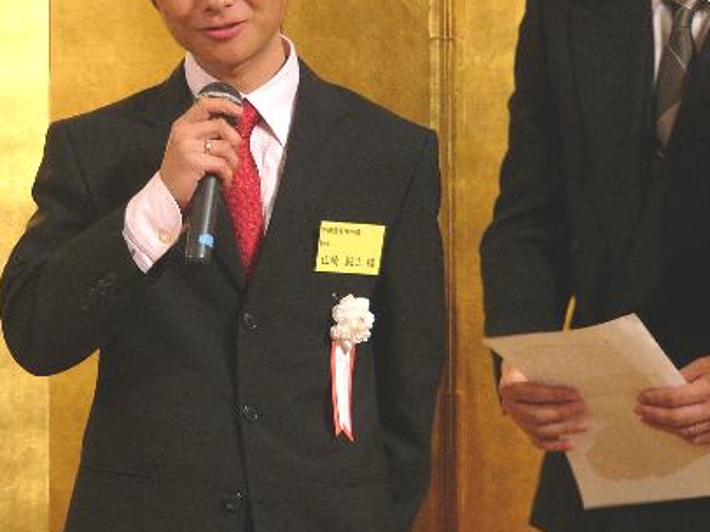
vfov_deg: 6.3
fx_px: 4817
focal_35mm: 235
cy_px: 152
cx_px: 206
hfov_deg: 8.4
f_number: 2.8
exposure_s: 1/30
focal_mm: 24.8
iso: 100
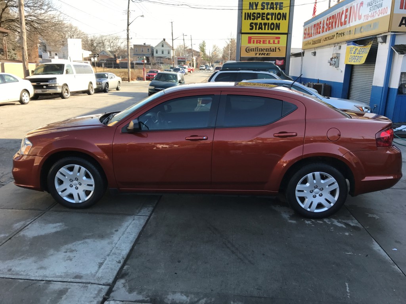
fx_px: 328
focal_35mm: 28
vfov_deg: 49.7
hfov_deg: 63.4
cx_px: 203
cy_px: 152
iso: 20
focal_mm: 3.99
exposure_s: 1/520
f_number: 1.8
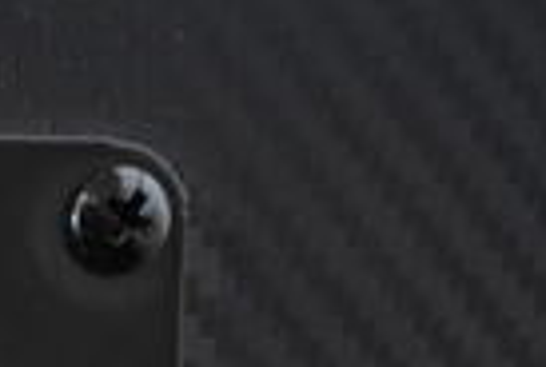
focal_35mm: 120
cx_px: -514
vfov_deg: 10.6
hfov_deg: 14.4
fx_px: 1824
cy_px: 710
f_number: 3.5
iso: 1100
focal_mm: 18
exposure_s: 1/30
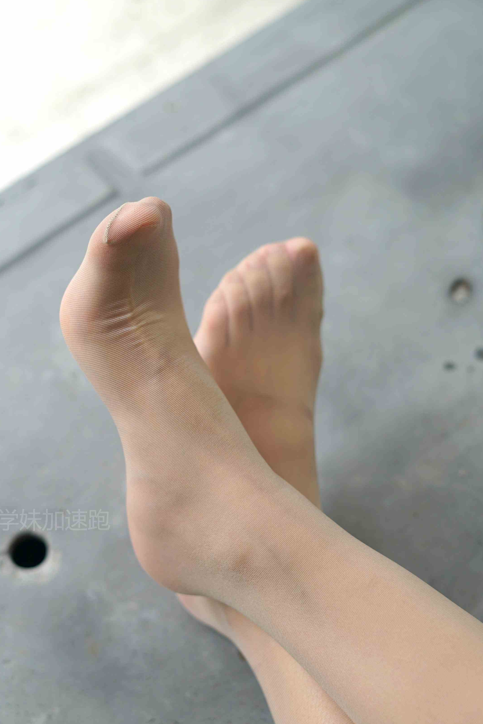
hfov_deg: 20.6
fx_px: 1327
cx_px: 205
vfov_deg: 30.5
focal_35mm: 66
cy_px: 392
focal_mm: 50
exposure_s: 1/80
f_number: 2.8
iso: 100
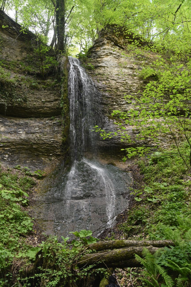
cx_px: 96
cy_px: 144
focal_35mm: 31
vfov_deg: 60.3
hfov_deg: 42.3
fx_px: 247
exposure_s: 1/125
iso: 500
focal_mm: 31
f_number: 5
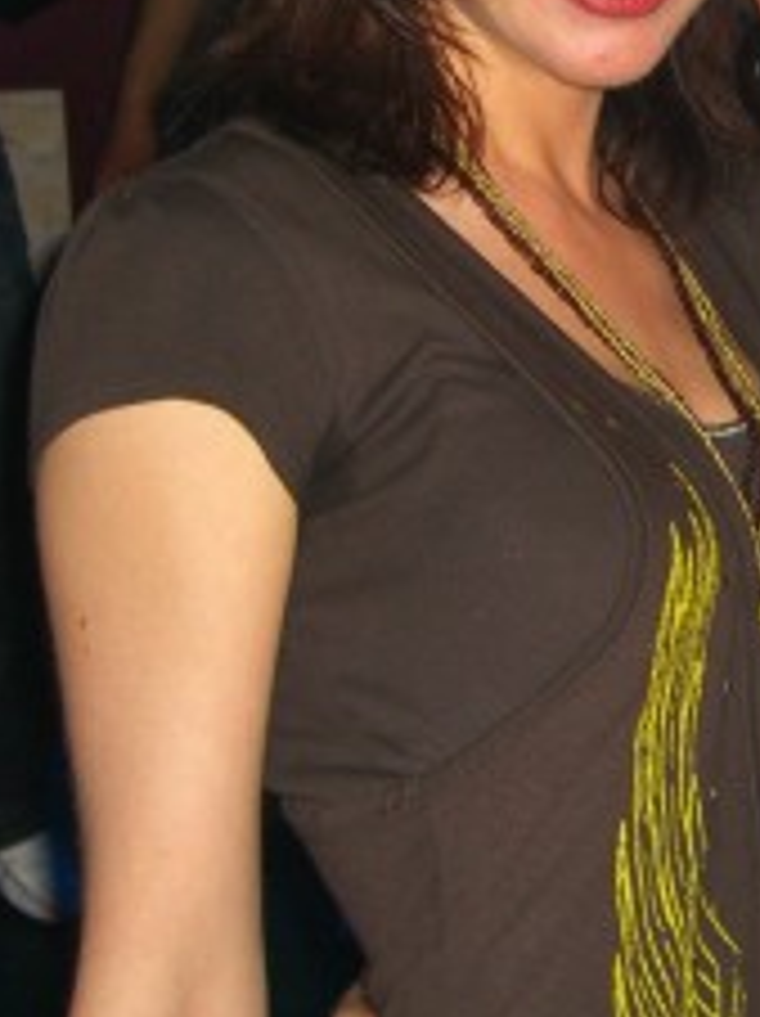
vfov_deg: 19.3
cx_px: 729
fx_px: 2962
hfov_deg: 14.4
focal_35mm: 101
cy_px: 202
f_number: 2.8
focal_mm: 7.9
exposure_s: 1/60
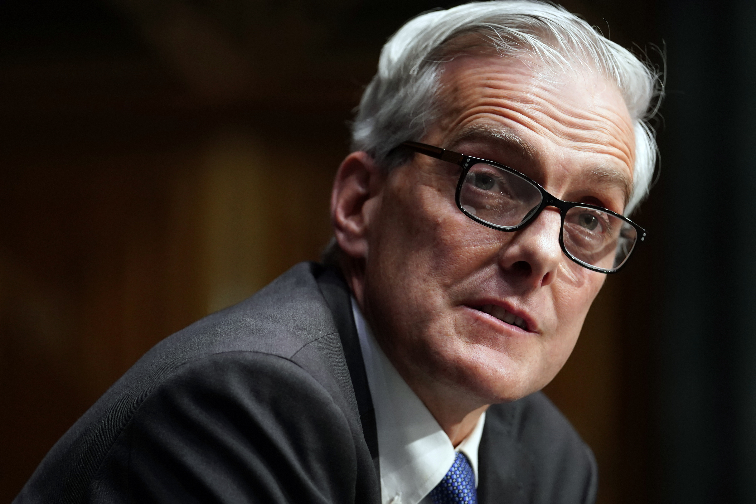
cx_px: 378
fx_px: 4746
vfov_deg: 6.1
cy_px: 252
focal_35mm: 226
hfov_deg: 9.1
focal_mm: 151
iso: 2500
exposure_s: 1/250
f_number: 2.8
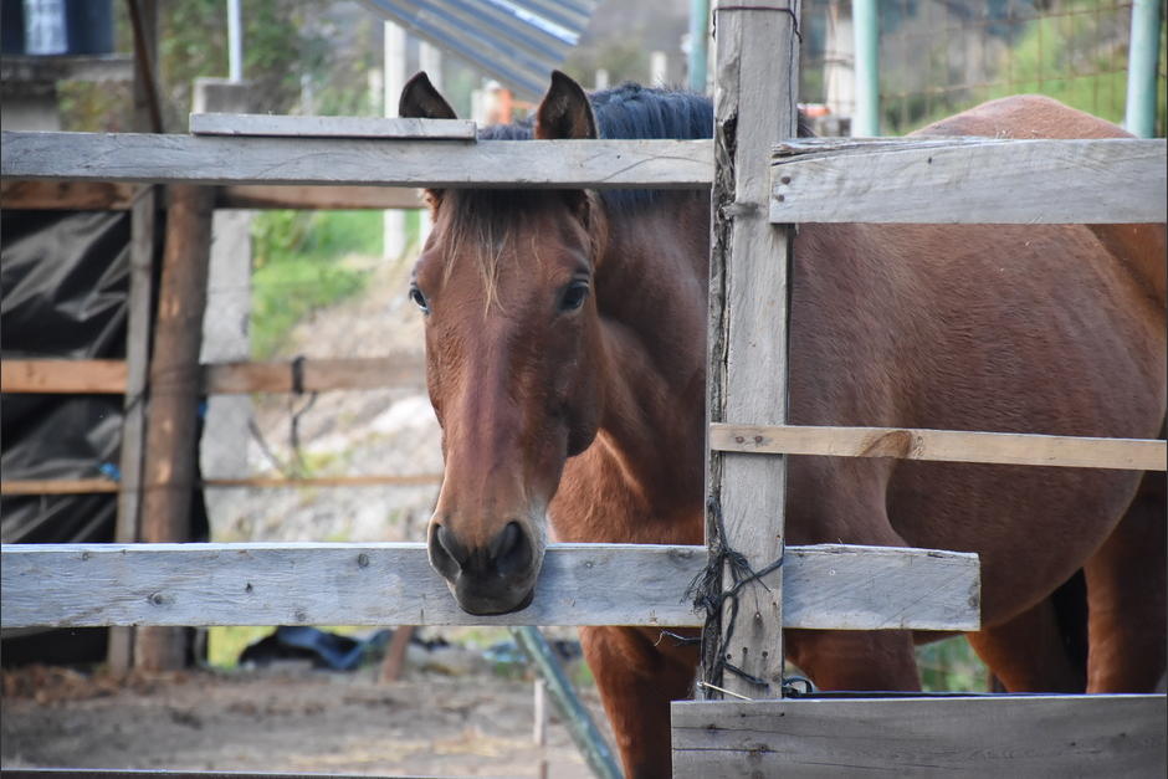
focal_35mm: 195
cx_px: 584
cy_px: 390
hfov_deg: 10.5
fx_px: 6327
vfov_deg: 7.0
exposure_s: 1/250
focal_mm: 130
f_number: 5.6
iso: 2000
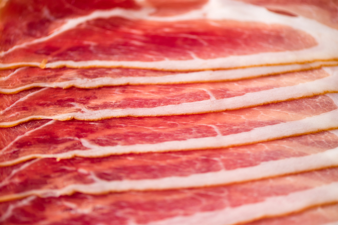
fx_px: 986
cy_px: 112
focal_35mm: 105
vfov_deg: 13.1
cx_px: 169
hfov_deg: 19.4
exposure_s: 1/125
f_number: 3.2
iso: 400
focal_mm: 105
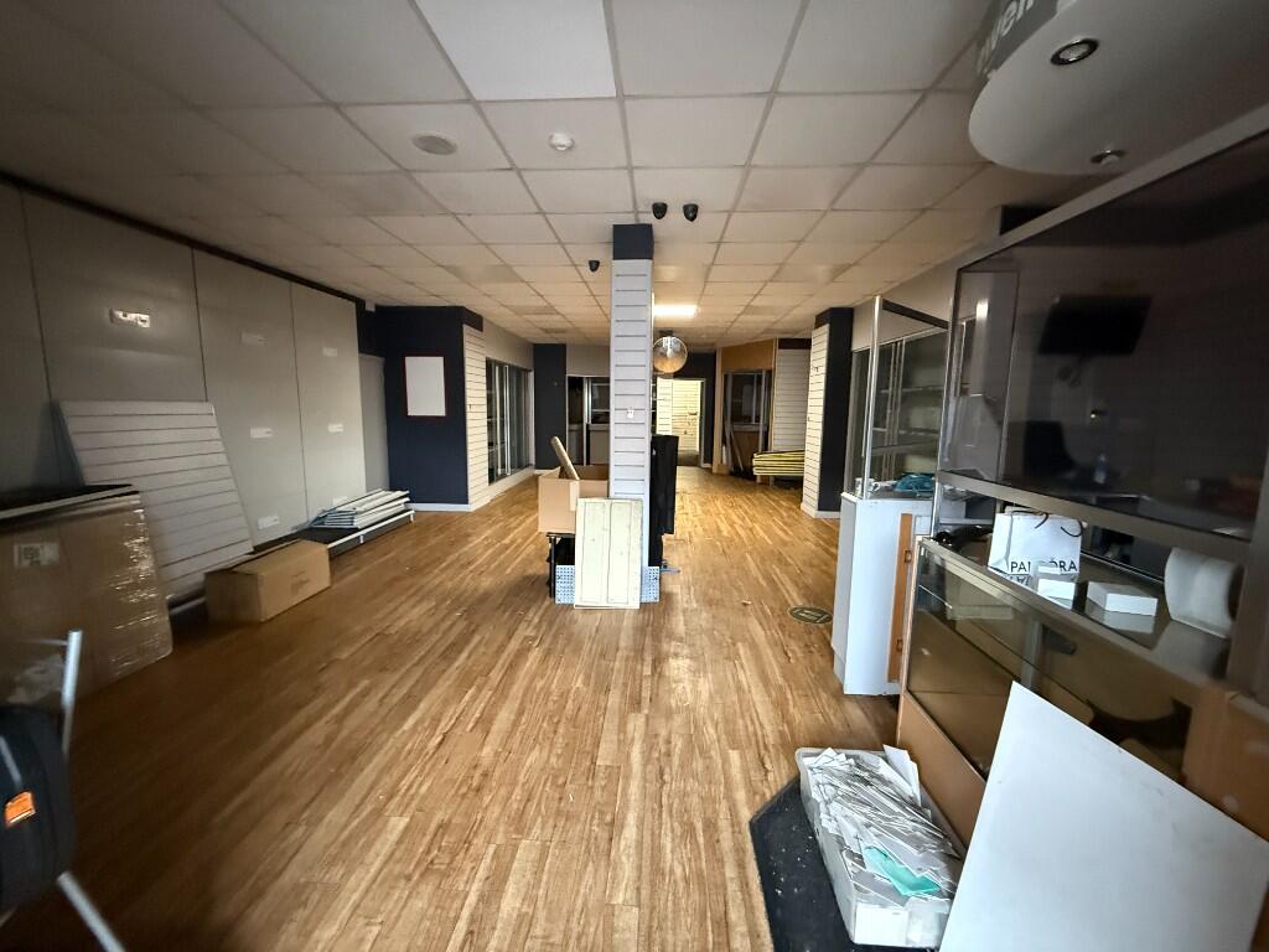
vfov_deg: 85.7
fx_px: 513
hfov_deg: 102.1
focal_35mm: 14
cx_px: 634
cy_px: 476
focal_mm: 2.22
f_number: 2.2
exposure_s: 1/50
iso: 1250
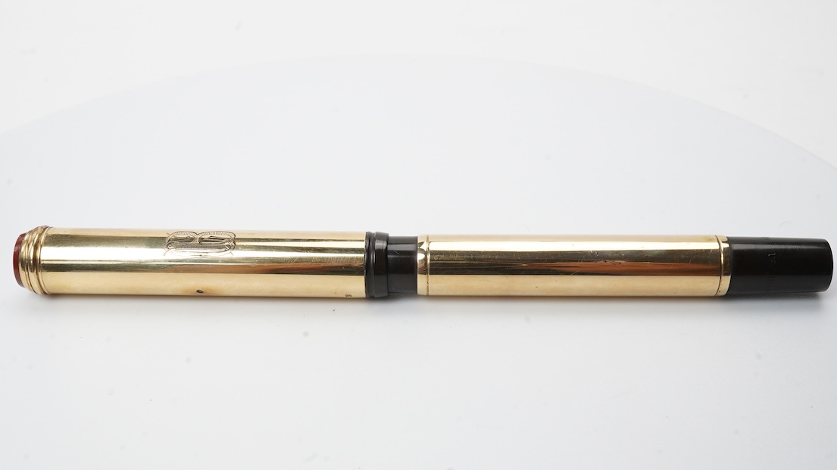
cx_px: 420
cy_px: 258
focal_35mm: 48
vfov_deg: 24.9
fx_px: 1065
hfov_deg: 42.9
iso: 1000
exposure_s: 1/100
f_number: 18
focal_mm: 30
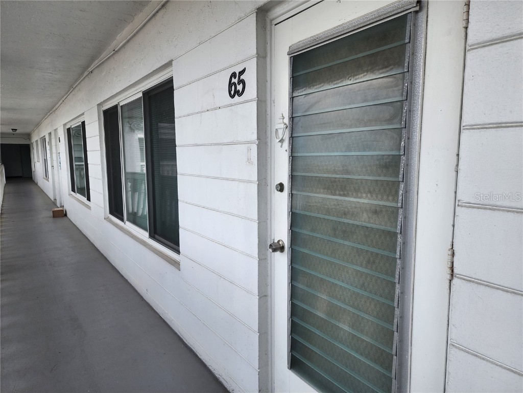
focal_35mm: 23
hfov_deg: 73.9
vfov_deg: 58.9
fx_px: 347
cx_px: 262
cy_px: 196
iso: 12
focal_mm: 6.4
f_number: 1.8
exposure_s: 1/287
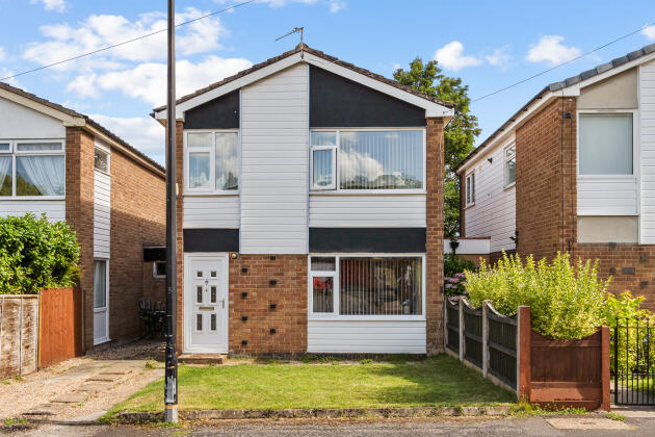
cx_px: 267
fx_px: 473
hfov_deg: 68.8
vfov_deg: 49.5
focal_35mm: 26
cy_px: 224
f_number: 8
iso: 400
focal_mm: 16
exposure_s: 1/2
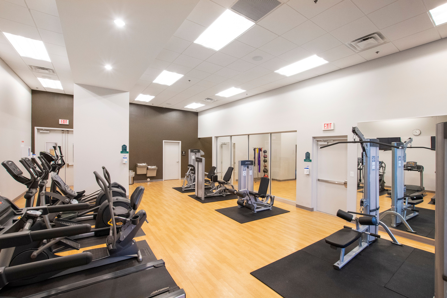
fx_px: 186
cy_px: 149
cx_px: 224
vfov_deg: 77.3
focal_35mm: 15
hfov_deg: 100.4
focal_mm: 10
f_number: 7.1
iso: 2000
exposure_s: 1/20
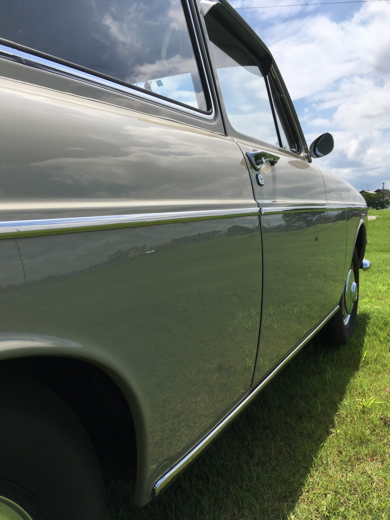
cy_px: 260
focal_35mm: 29
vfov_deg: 61.7
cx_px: 195
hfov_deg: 48.2
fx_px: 436
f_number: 2.2
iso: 25
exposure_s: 1/2198
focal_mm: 4.15
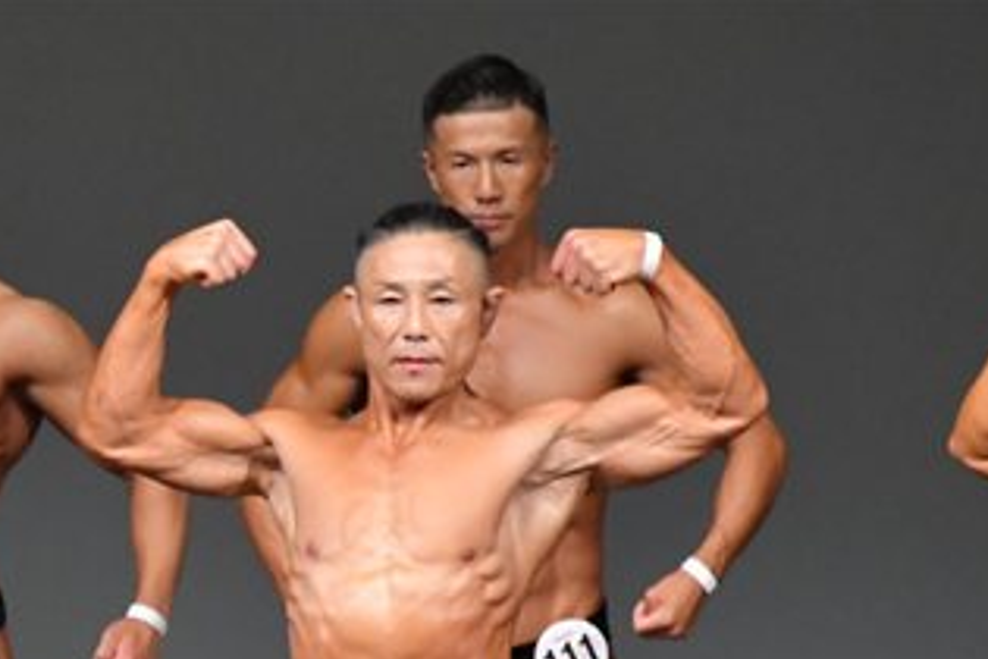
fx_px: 23271
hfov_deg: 2.4
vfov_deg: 1.6
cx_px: -168
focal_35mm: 848
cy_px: 803
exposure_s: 1/400
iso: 5000
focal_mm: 230
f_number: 5.6
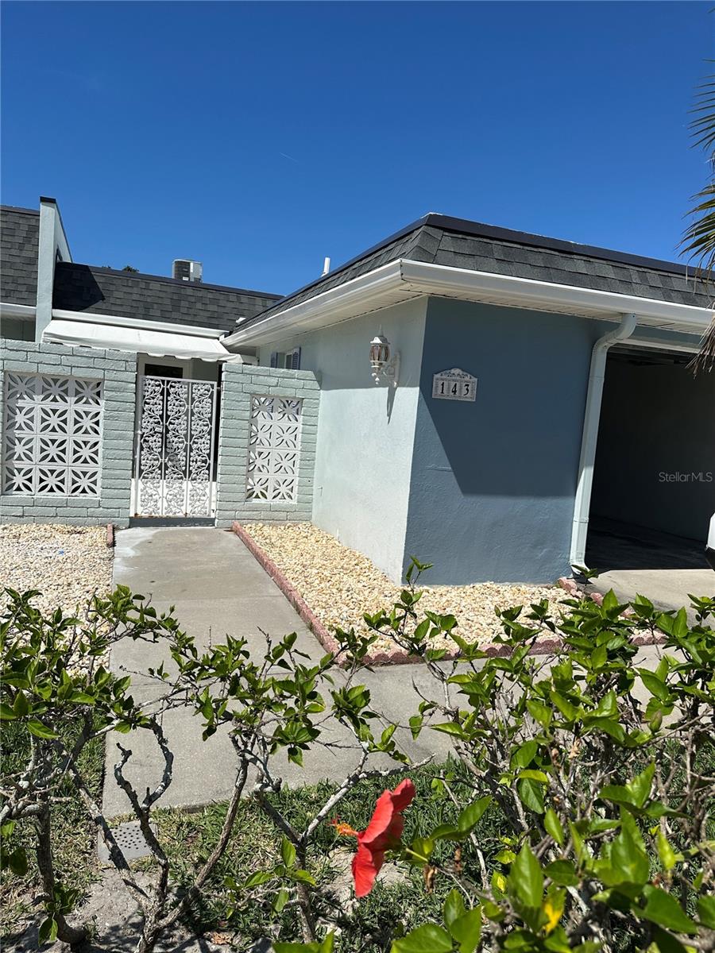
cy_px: 476
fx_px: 661
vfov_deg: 71.6
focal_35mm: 24
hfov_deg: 56.8
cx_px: 358
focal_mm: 6.86
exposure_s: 1/8929
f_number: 1.78
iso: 80
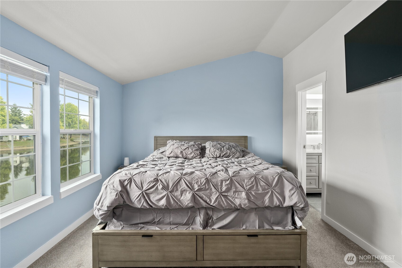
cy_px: 134
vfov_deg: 73.7
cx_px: 201
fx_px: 179
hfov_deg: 96.7
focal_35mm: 16
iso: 320
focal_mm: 16
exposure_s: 1/2.5
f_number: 9
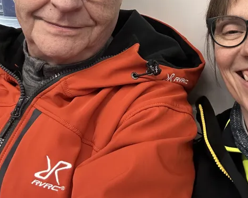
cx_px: 155
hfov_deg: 37.1
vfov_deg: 28.3
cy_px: -2
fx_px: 367
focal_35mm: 50
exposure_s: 1/60
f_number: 1.9
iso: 200
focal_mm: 2.69
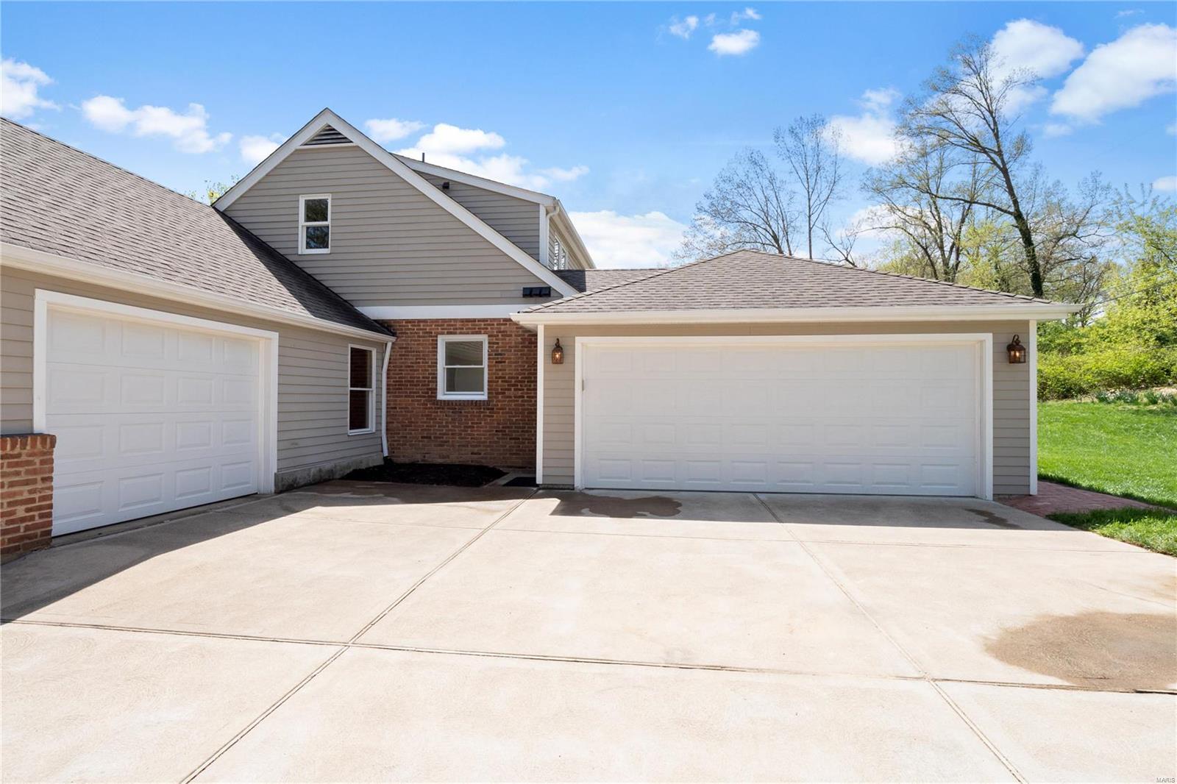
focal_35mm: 16
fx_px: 523
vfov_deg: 73.7
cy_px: 392
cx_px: 588
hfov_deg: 96.7
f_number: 10
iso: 400
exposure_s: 1/125
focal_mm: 8
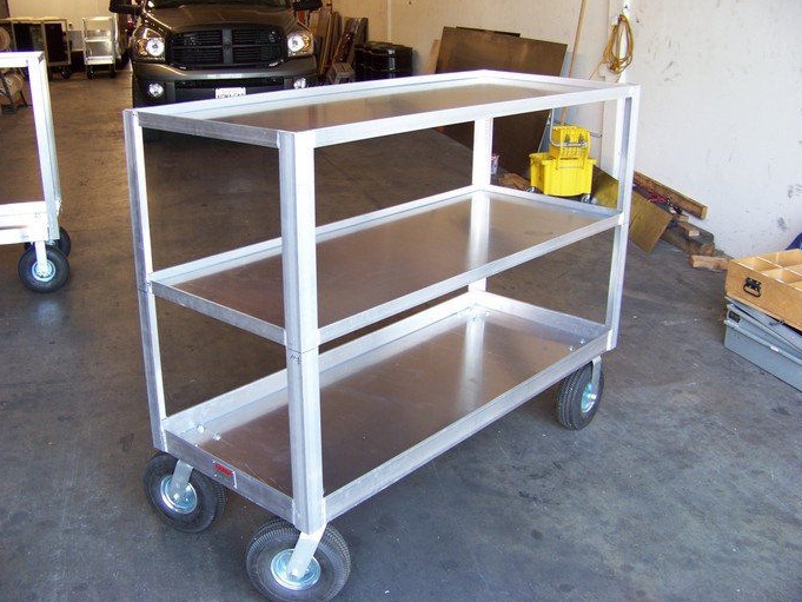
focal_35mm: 37
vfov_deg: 38.7
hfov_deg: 50.1
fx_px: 857
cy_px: 296
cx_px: 407
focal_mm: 5.85
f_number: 2.8
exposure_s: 1/30
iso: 111
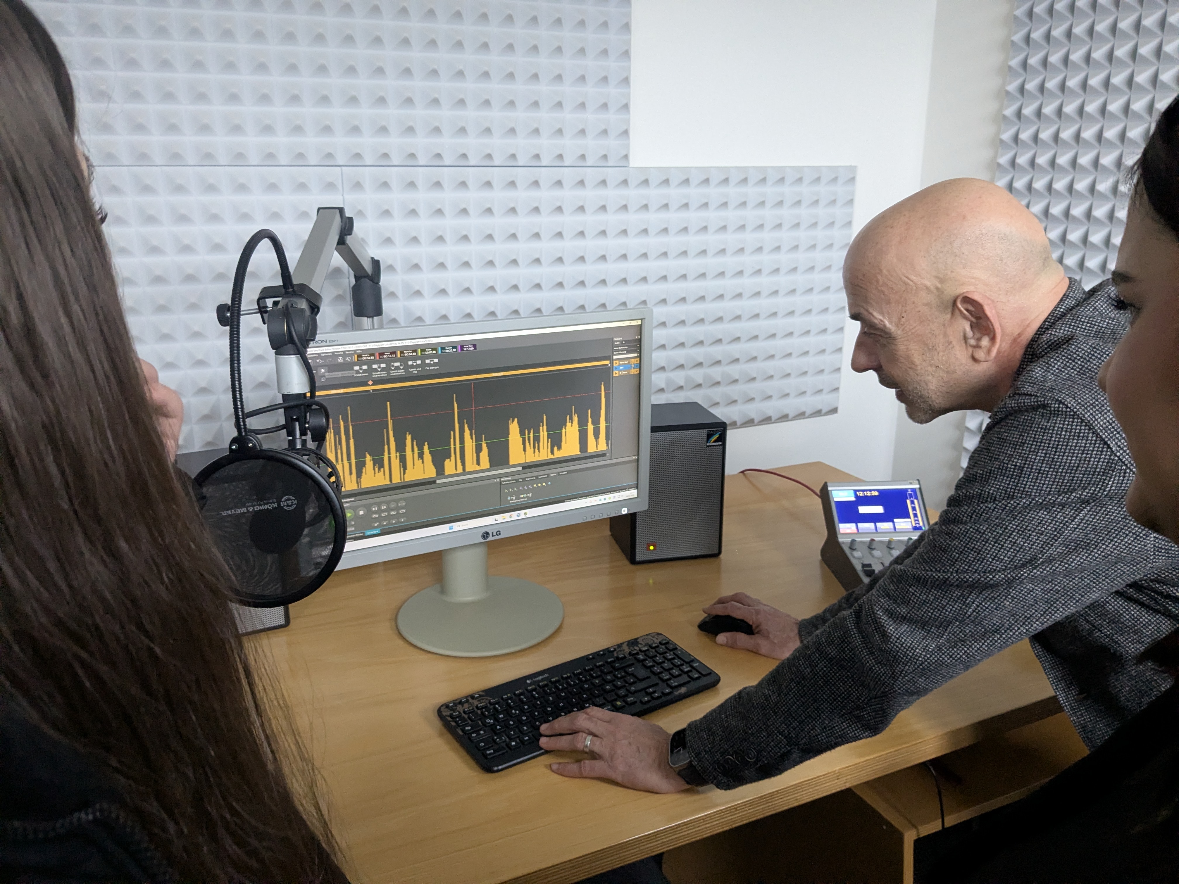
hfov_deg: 65.3
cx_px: 590
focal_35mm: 27
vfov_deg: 51.4
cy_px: 442
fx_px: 920
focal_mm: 4.38
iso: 575
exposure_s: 1/50
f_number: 1.73
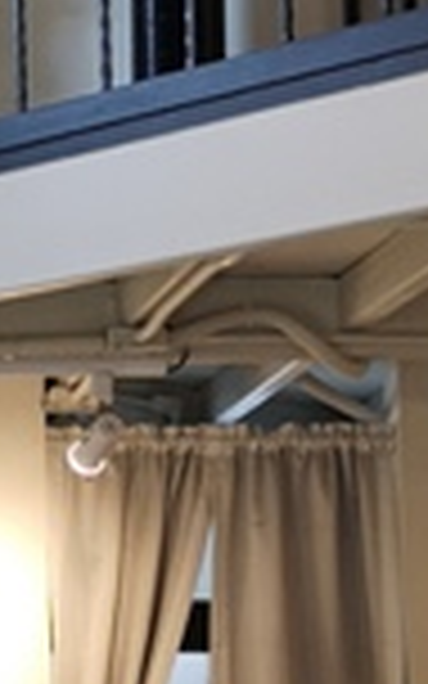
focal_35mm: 151
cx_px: -577
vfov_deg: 13.8
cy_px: 526
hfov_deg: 8.1
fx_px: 2818
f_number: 1.8
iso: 64
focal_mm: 3.95
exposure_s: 1/50
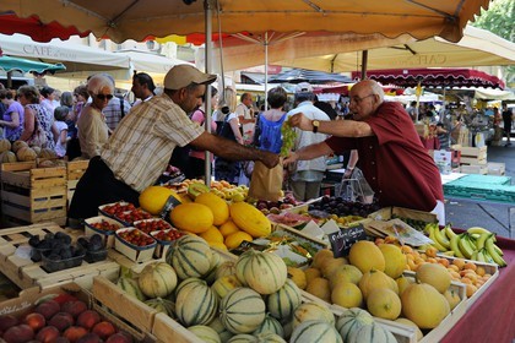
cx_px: 258
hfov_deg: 55.8
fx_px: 486
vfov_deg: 38.9
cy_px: 172
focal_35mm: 34
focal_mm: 34
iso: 400
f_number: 4.5
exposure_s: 1/160
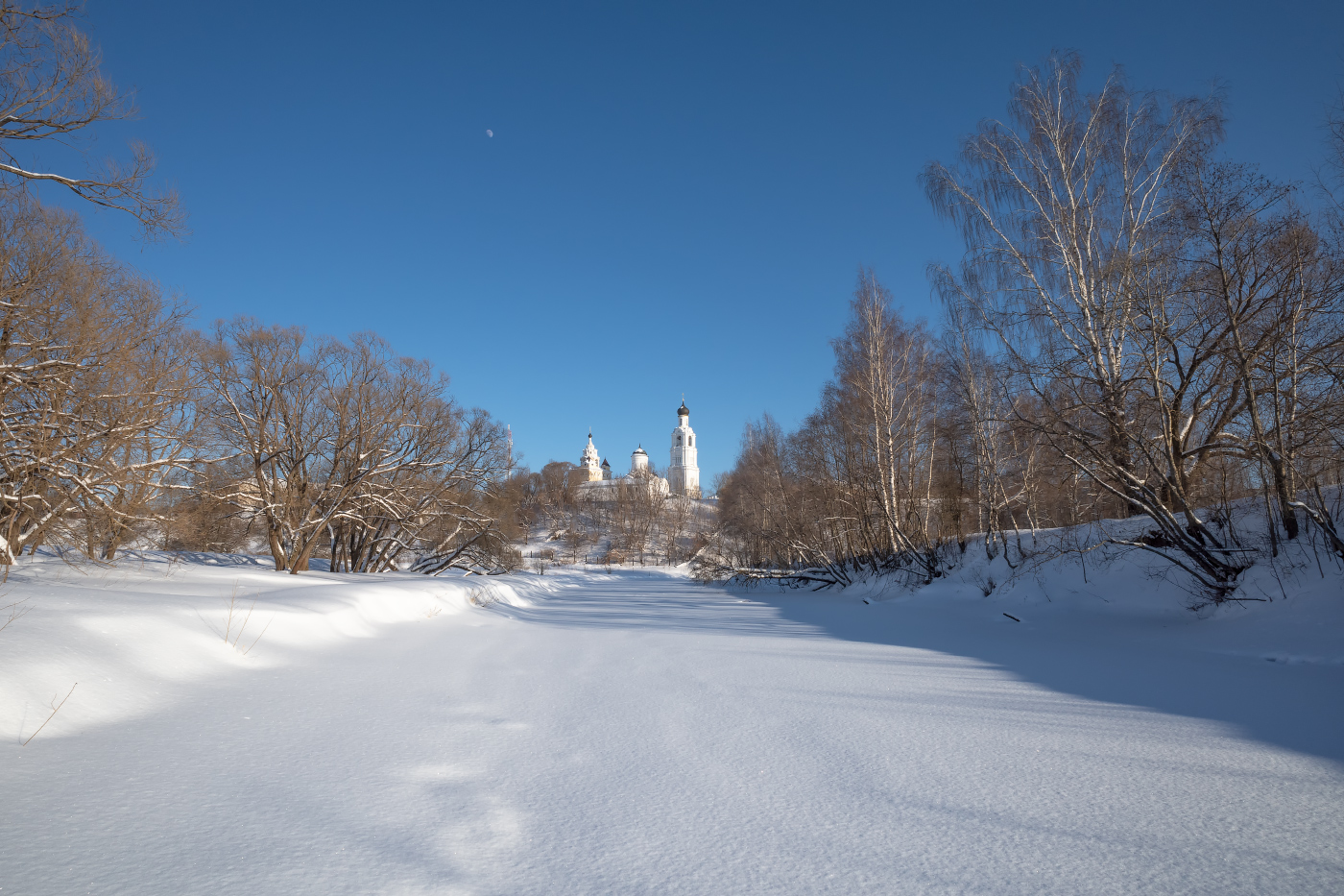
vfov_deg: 59.5
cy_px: 448
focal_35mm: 21
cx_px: 672
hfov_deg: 81.2
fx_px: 784
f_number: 11
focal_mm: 13.8
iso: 250
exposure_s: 1/400
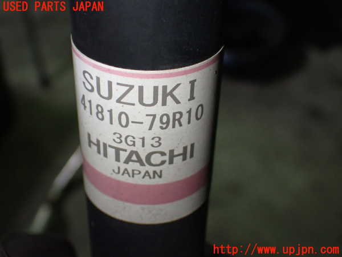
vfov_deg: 29.1
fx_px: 494
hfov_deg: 38.2
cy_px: 128
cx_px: 171
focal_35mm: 50
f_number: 3.2
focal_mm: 9.01
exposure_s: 1/160
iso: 800
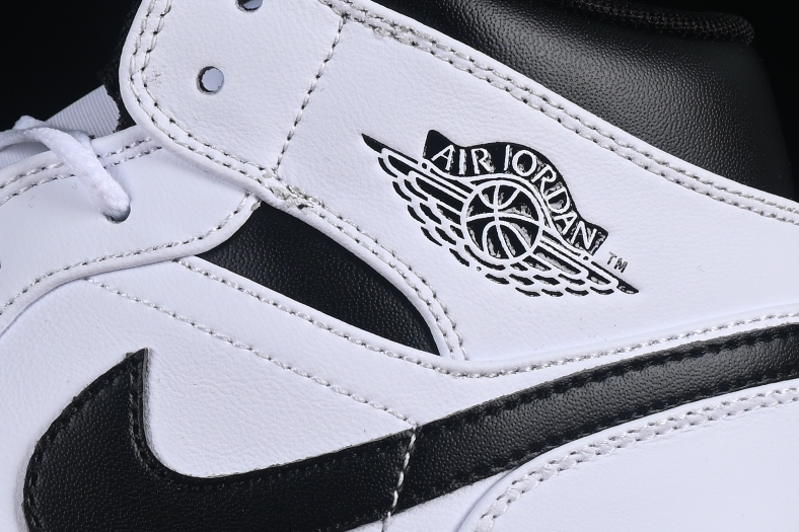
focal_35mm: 265
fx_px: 5880
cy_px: 290
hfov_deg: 7.7
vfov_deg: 5.2
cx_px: -26
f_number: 8
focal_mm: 50
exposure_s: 1/125
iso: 160
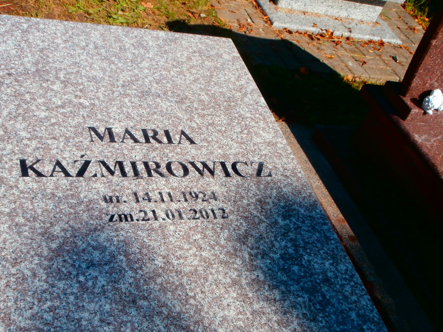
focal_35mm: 47
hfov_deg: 40.3
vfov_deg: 30.8
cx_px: 179
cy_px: 197
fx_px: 602
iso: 100
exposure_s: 1/800
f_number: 3.9
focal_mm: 6.67
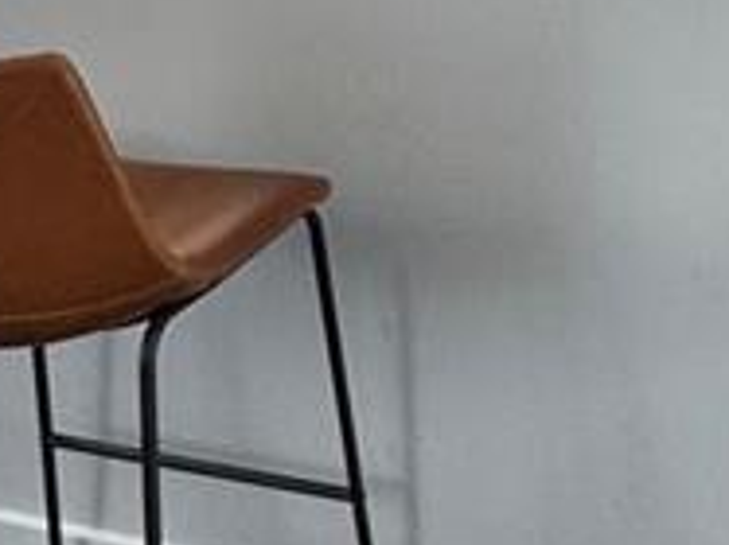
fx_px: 1894
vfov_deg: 14.9
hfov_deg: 21.4
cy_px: -343
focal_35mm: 90
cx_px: 635
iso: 125
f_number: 2.2
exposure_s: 1/120
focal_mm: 2.22
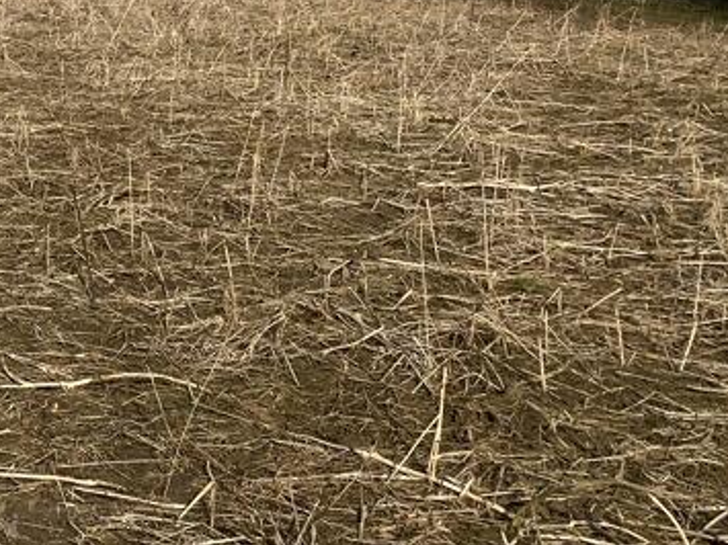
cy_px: -207
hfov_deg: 22.3
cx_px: -308
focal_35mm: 75
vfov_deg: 18.0
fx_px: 1577
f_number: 1.8
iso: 32
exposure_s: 1/3125
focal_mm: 4.25
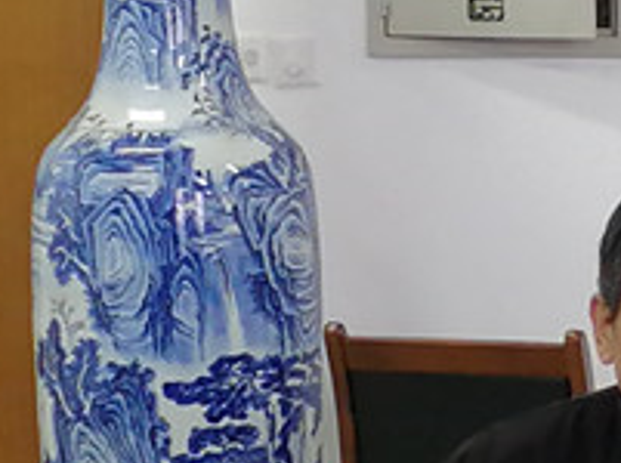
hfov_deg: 10.5
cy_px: 273
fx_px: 3349
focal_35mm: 187
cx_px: 627
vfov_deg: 7.9
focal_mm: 3.62
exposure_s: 1/33.3
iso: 80
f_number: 1.8
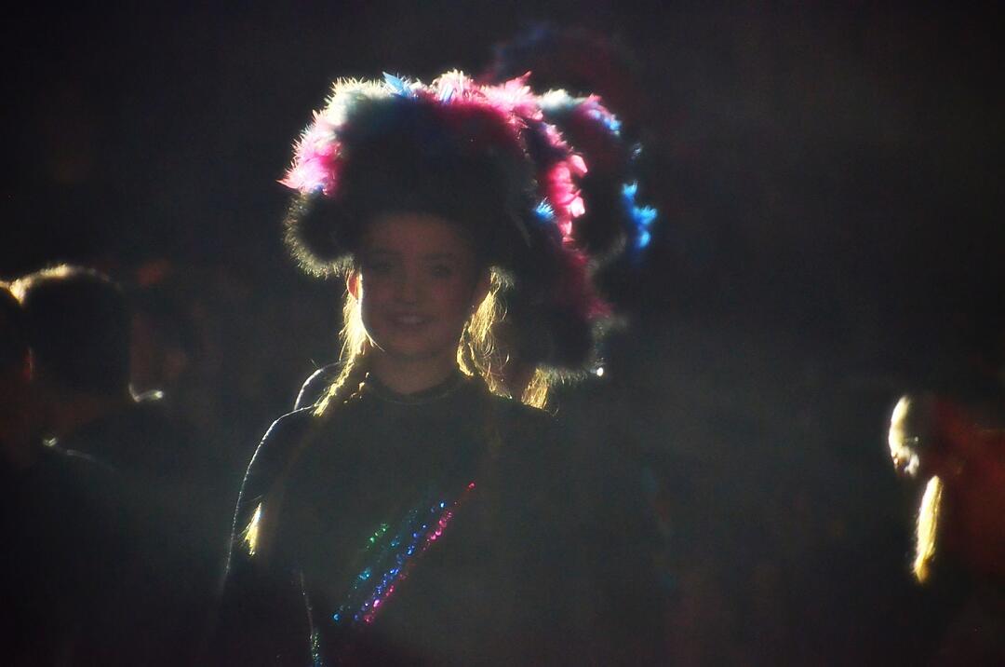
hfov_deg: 5.5
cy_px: 334
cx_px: 502
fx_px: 10450
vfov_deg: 3.7
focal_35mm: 375
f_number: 6.3
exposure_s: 1/500
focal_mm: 250
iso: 3200
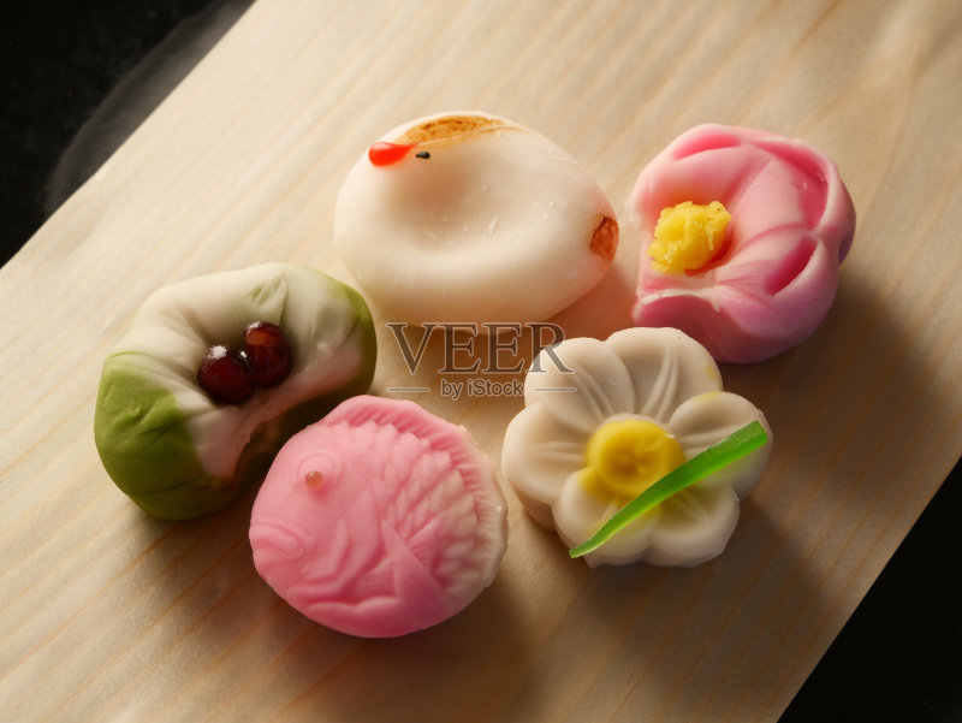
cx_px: 481
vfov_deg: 18.5
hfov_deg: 24.4
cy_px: 362
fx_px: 2225
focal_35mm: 80
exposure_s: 1/100
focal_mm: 40
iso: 400
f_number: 4.7
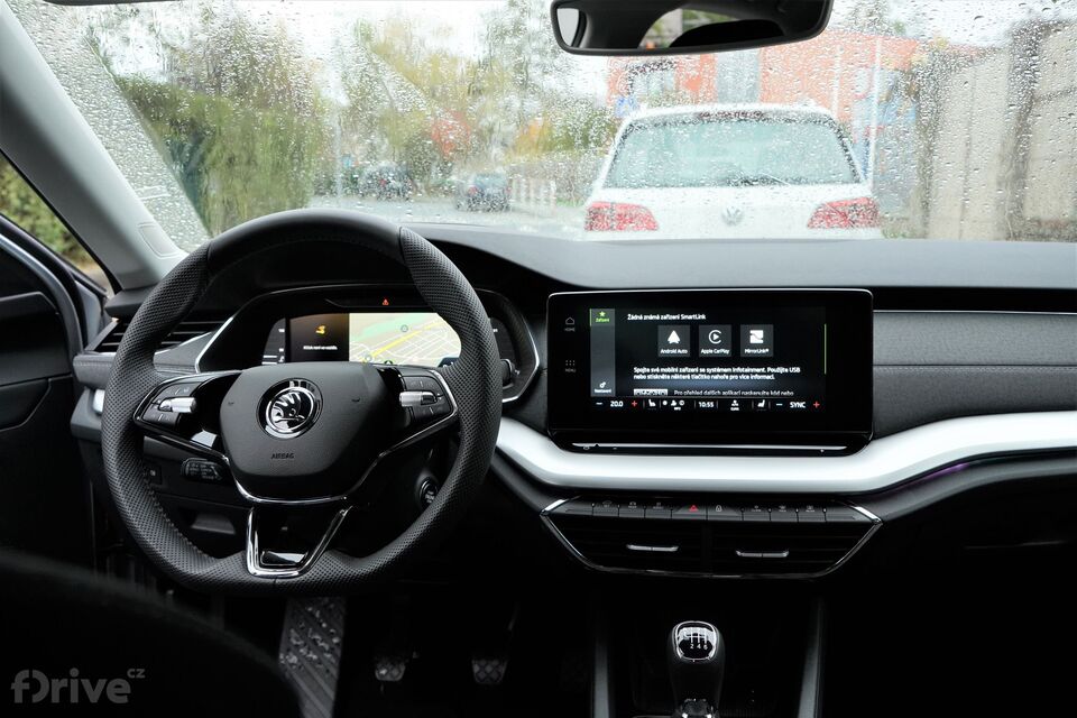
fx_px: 987
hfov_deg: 57.2
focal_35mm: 33
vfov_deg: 40.0
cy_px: 359
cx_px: 538
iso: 2500
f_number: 7.1
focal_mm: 33
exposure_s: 1/250
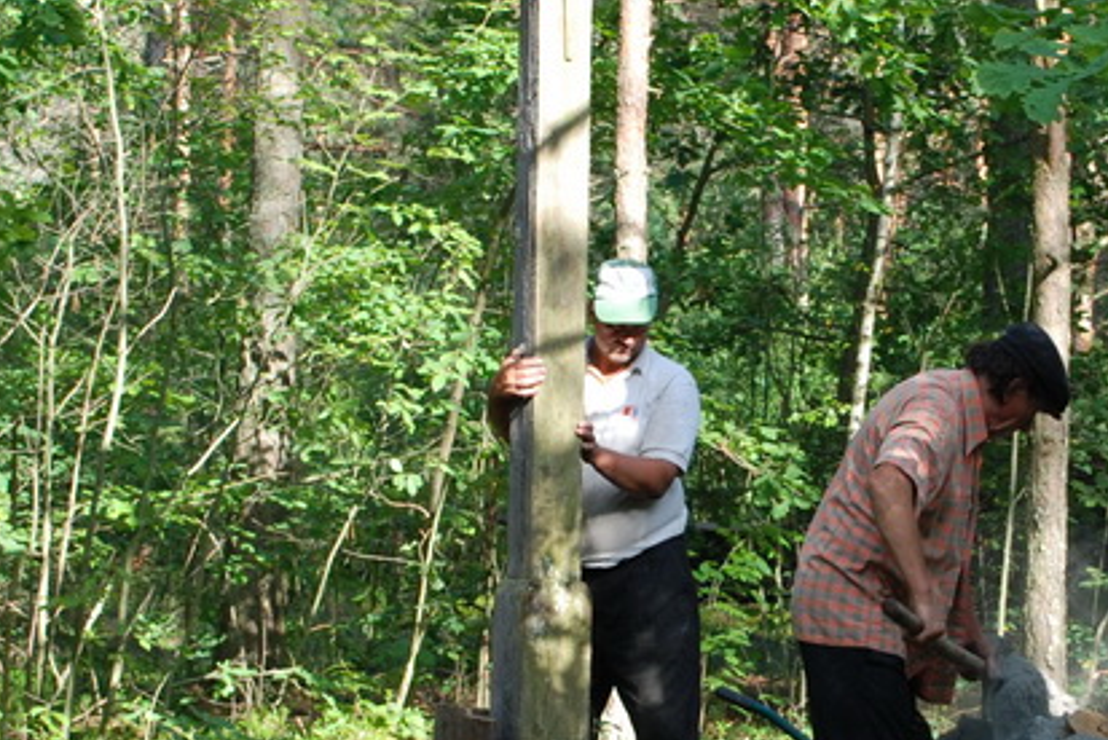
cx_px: 746
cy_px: 425
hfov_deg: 16.7
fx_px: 3757
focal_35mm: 122
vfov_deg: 11.3
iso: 200
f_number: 5
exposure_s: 1/100
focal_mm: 28
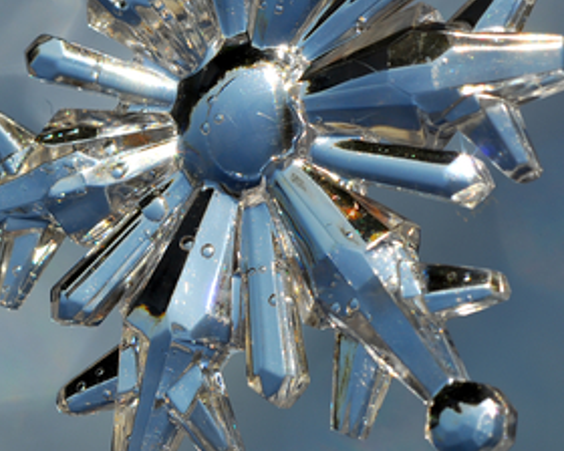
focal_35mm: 181
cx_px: 171
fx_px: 3021
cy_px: 328
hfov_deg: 10.7
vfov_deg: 8.5
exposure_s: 1/640
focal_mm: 60
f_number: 10
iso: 100
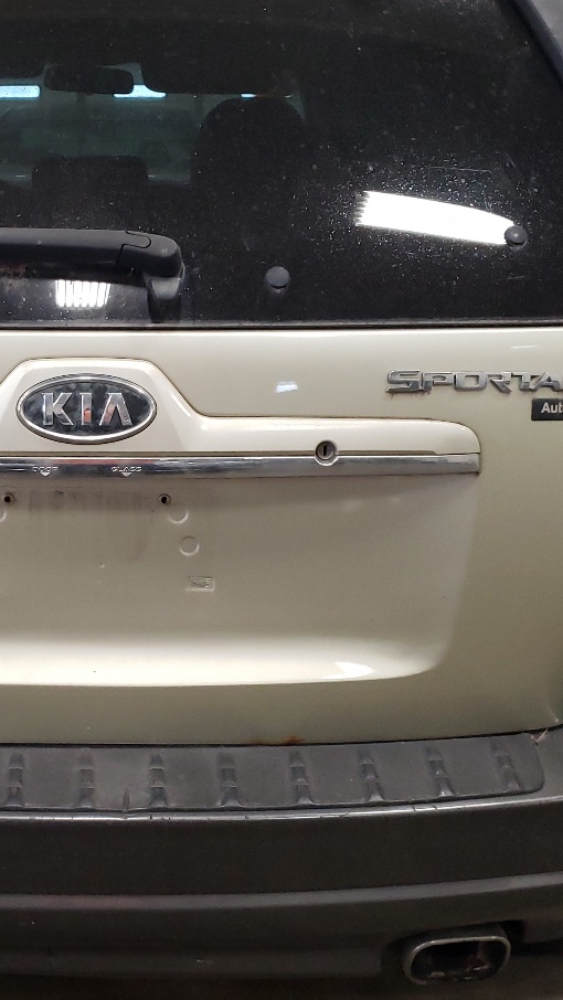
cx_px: 87
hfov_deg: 23.5
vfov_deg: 41.3
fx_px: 1326
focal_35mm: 50
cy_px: 466
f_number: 1.5
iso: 243
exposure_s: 1/60.2
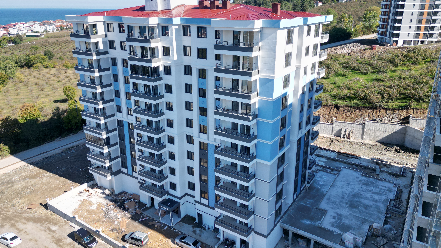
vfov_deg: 42.8
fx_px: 316
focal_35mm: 27
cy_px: 110
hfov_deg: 69.9
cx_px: 215
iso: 150
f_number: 1.7
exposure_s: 1/2500
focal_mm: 6.72
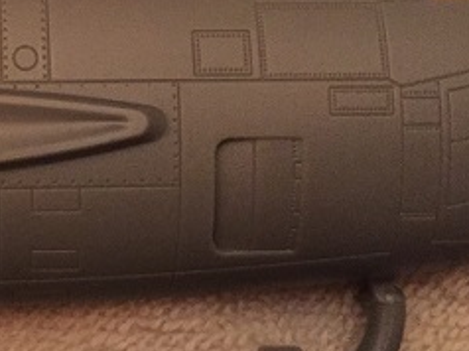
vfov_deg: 18.7
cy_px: 79
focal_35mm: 78
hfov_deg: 23.5
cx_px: -51
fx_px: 1056
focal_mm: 4.15
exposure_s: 1/15
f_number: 2.2
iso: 320
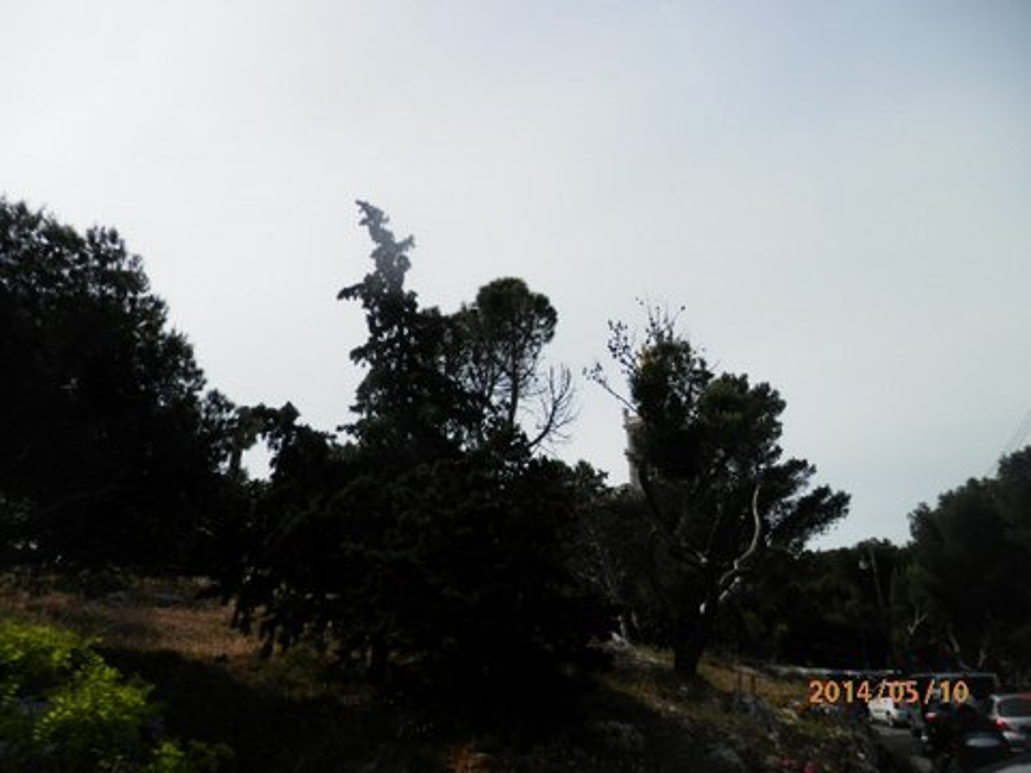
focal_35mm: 25
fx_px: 745
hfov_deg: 69.4
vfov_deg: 54.9
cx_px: 516
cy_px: 386
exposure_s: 1/250
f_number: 8.7
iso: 80
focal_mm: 4.5
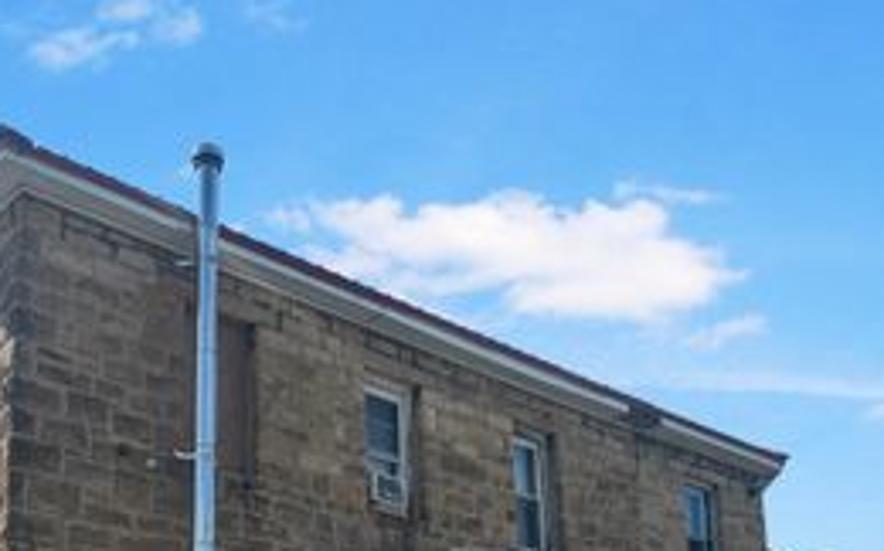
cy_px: 634
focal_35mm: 49
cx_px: 343
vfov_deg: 24.2
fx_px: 1179
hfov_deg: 40.9
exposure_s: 1/5000
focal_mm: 6.76
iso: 80
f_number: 1.8
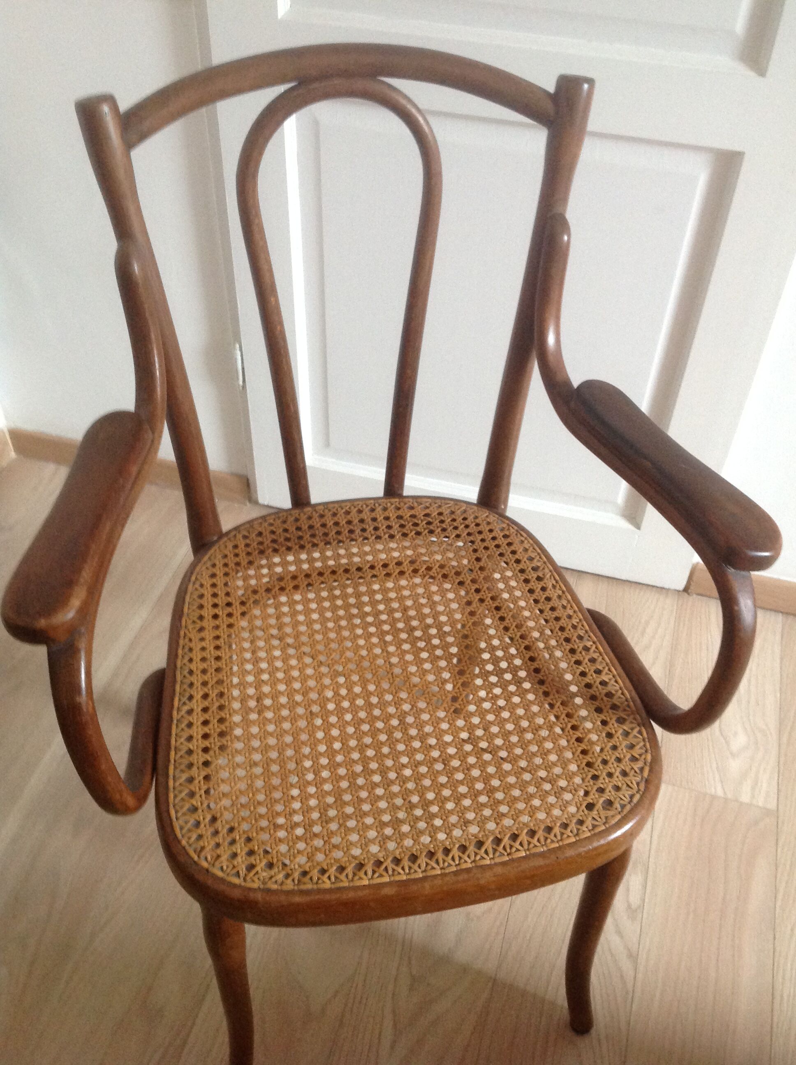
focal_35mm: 35
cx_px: 398
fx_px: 1076
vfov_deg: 52.7
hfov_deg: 40.6
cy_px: 532
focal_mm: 4.28
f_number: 2.4
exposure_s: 1/15
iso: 250
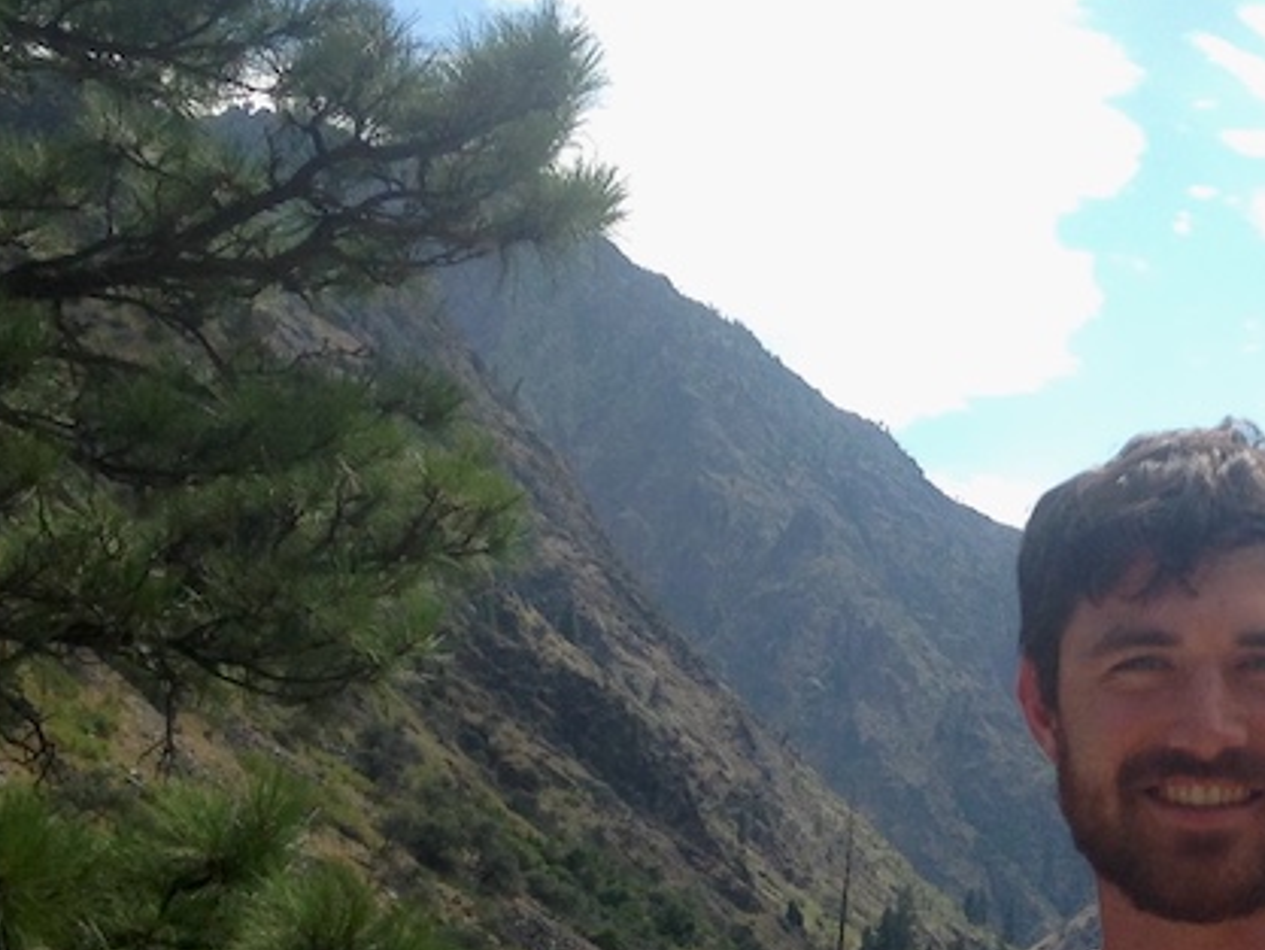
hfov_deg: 19.7
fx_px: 3473
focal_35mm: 95
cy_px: 844
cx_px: 1392
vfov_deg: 15.4
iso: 50
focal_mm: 4.12
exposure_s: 1/1178
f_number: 2.4
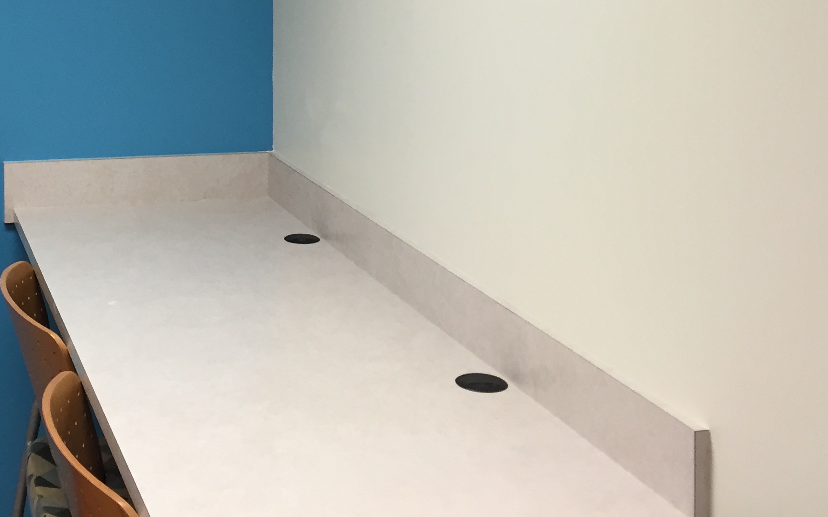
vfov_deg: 21.2
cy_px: -55
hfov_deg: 33.7
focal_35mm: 58
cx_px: 124
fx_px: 1309
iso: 50
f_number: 2.2
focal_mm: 4.15
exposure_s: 1/30
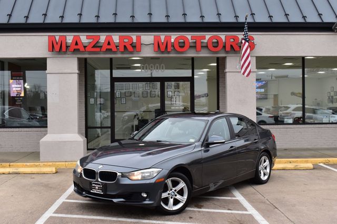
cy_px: 112
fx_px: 449
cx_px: 168
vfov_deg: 28.0
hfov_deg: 41.1
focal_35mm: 48
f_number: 9
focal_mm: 32
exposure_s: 1/80
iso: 400
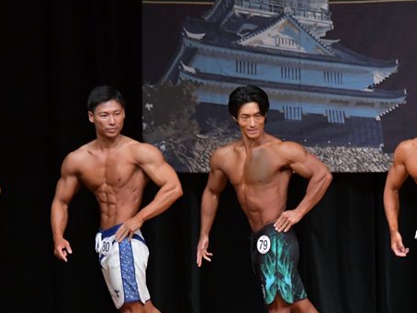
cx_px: 356
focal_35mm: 372
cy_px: 212
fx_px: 4480
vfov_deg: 4.0
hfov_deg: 5.3
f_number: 5.6
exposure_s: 1/400
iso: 5000
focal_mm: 150
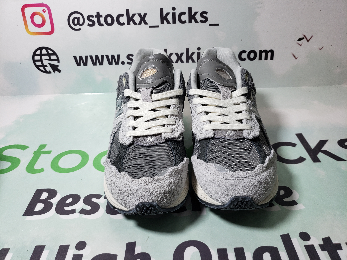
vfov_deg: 53.1
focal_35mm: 26
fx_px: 261
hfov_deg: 67.3
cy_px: 130
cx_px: 174
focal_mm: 4.3
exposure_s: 1/421
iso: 50
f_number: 1.5
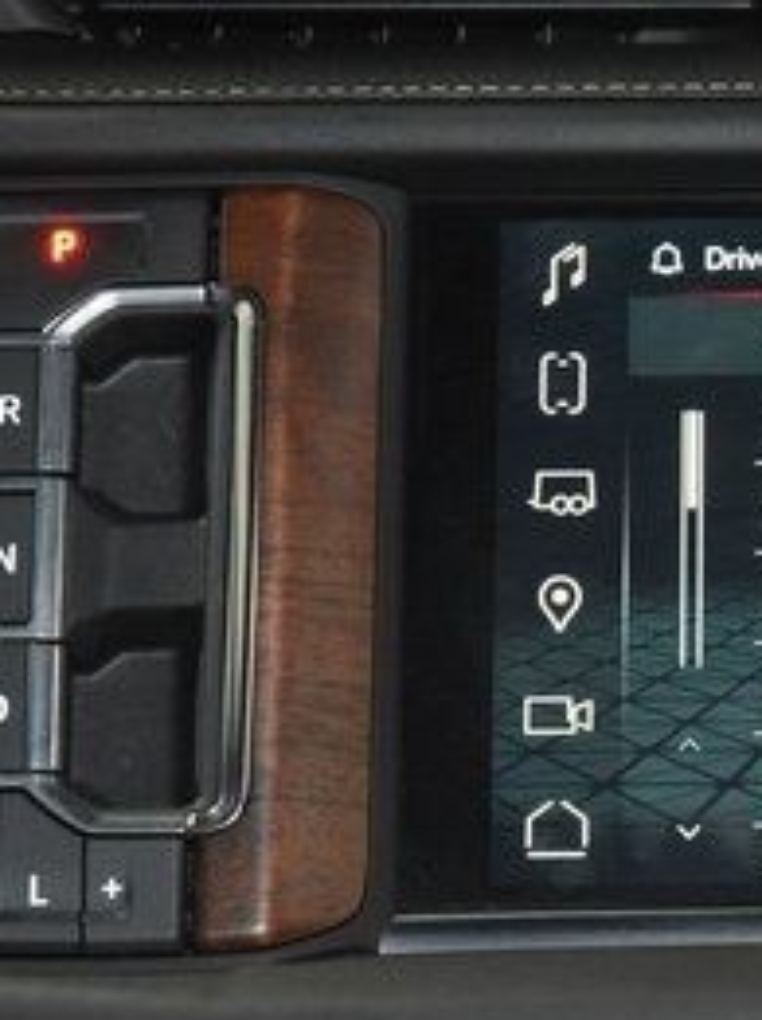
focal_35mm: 248
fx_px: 7297
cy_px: 408
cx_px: 969
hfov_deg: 5.9
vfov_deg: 8.0
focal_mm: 70
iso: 3200
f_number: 4.5
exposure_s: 1/60
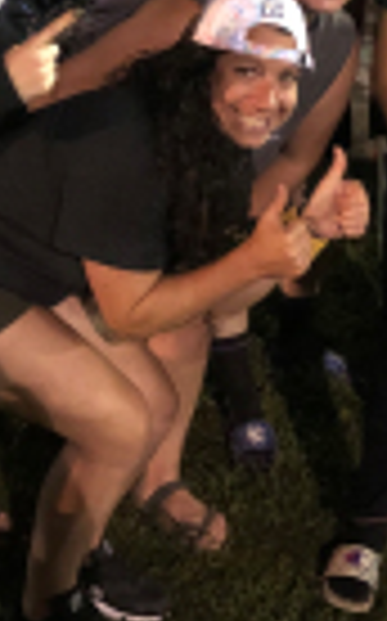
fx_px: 1454
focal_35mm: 86
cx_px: 202
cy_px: 112
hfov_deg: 15.2
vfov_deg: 23.7
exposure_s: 1/15
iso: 800
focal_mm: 4
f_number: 1.8
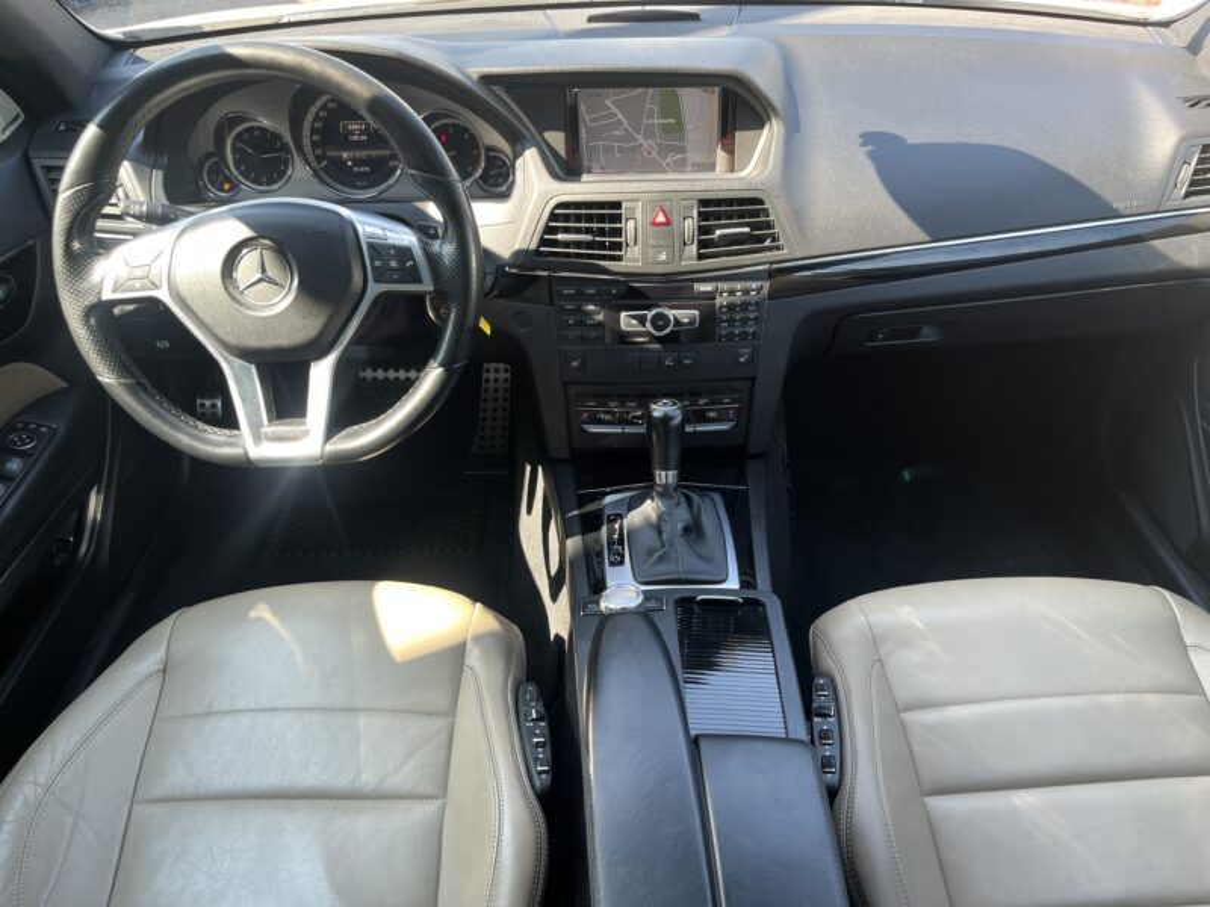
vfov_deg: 53.1
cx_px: 605
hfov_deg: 67.3
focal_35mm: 26
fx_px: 909
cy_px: 454
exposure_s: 1/122
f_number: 1.6
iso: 50
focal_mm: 5.1
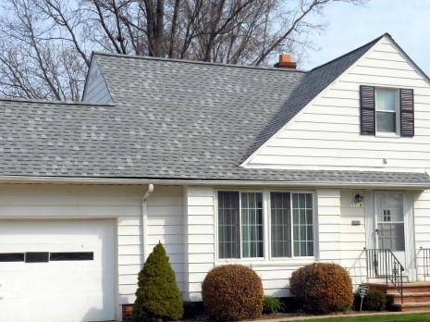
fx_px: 770
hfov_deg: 31.1
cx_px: 275
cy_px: 207
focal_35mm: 62
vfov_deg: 23.5
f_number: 4.6
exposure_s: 1/800
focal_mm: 8.1
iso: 80
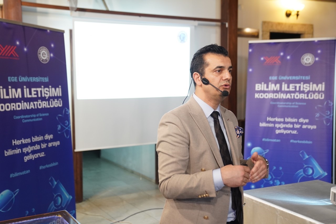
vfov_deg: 30.5
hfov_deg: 44.5
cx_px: 168
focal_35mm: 44
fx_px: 411
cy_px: 112
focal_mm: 44
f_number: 3.2
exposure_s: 1/100
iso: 2500
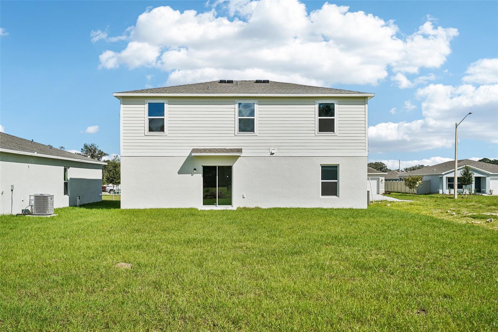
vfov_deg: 37.8
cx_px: 249
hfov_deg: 54.4
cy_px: 166
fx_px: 484
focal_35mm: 35
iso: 50
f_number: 8
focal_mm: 35
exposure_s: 1/250
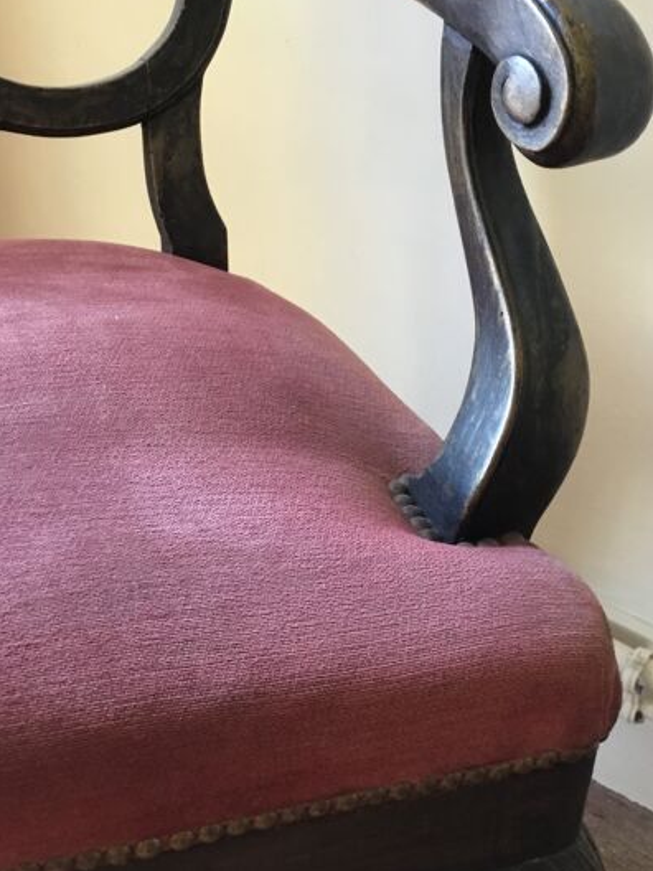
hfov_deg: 30.7
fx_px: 1182
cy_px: 536
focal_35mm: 47
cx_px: 411
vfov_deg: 40.2
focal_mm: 3.3
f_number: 2.4
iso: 160
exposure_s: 1/33
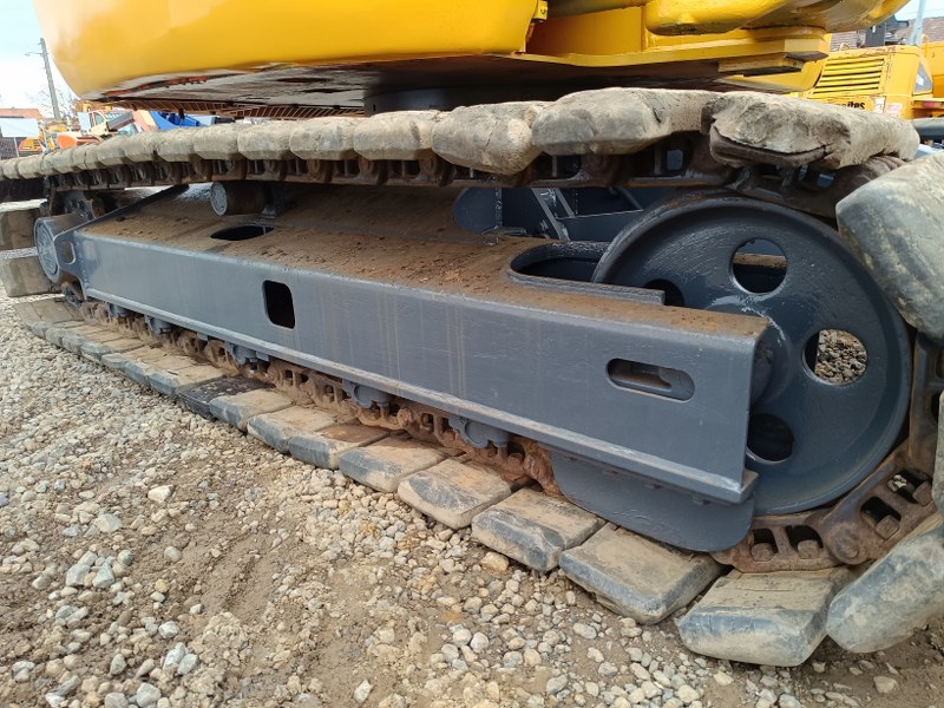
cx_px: 472
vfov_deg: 56.8
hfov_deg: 71.6
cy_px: 354
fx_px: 654
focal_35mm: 24
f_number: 1.88
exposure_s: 1/101
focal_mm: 5.59
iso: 197
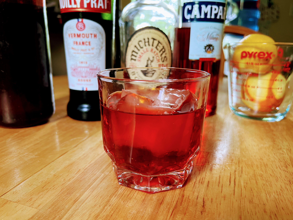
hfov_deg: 67.3
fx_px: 220
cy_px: 110
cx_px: 146
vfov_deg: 53.1
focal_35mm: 26
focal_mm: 5.7
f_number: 1.5
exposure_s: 1/60
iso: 200
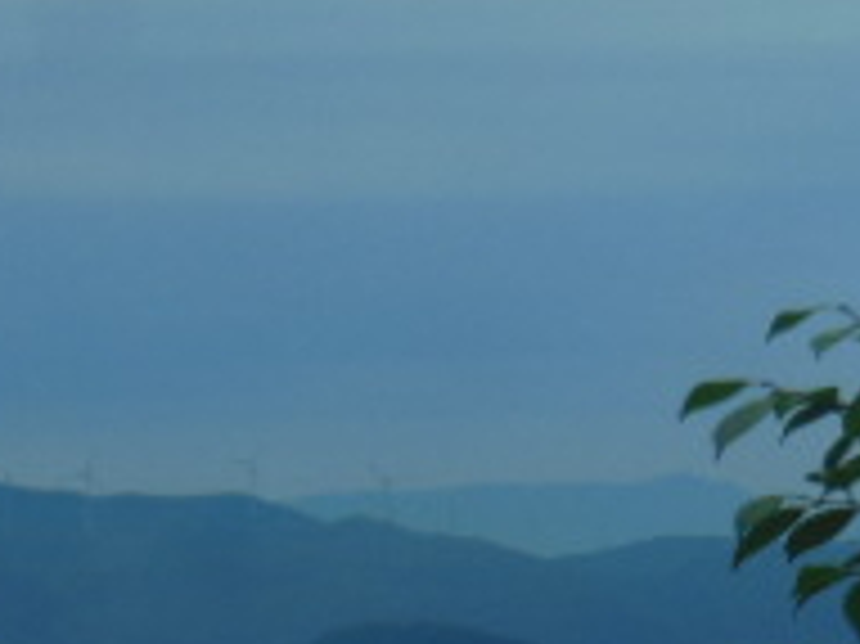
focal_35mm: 359
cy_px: 1036
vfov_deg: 4.1
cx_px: 5
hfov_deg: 5.5
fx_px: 8913
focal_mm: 19.1
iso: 125
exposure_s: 1/40
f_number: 5.7
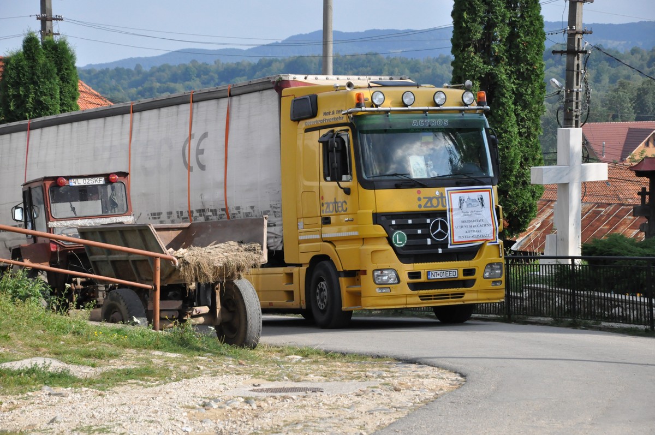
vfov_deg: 13.0
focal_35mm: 105
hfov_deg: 19.5
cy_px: 218
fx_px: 1908
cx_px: 328
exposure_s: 1/3200
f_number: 8
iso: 1600
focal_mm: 70
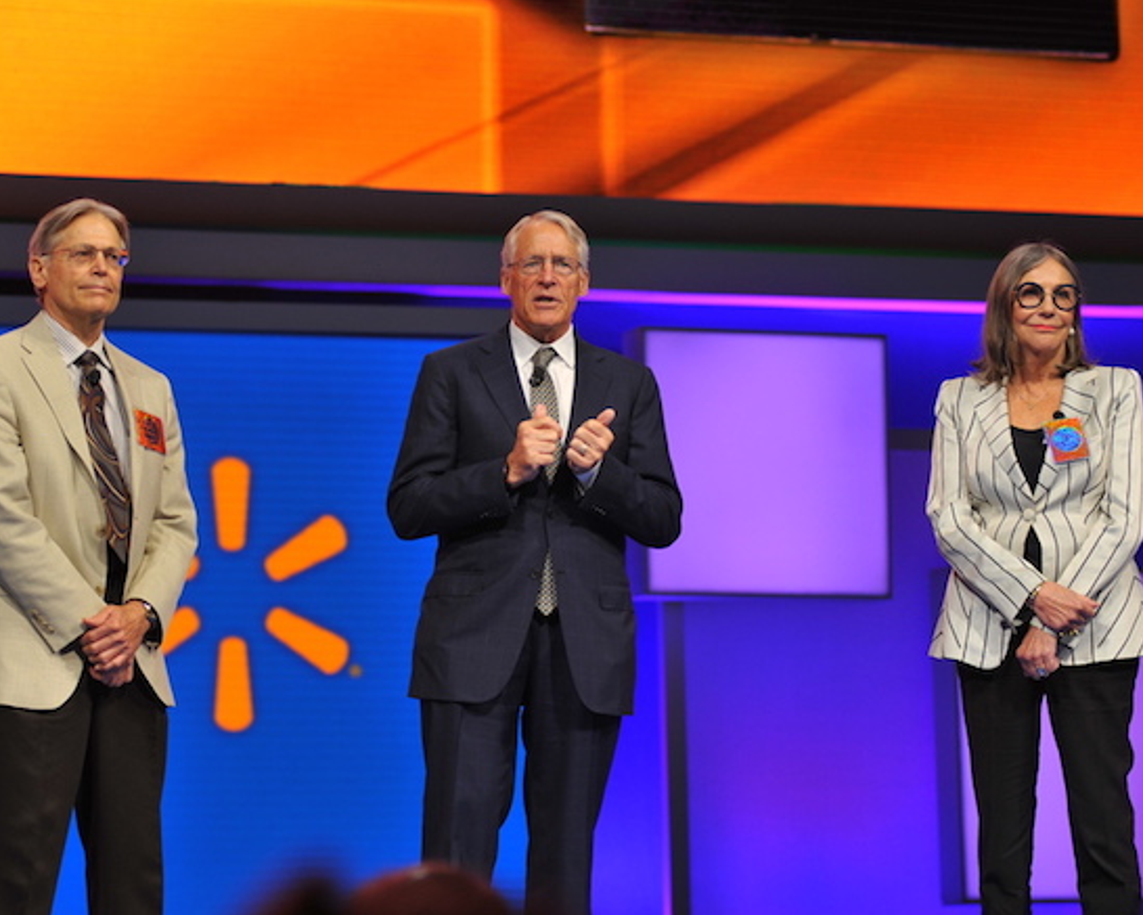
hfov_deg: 15.2
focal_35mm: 127
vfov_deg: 12.2
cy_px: 456
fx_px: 4297
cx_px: 538
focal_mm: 112
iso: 800
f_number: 3.5
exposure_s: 1/800
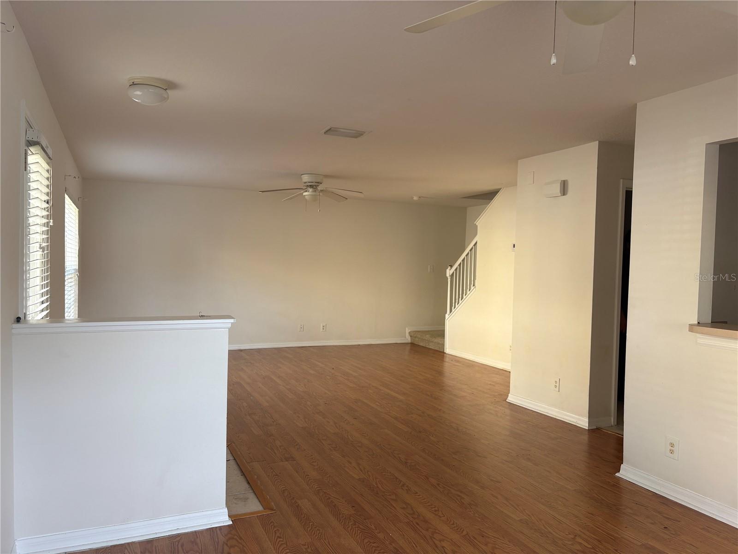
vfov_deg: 53.1
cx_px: 369
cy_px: 277
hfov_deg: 67.3
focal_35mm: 26
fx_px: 554
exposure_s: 1/121
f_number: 1.6
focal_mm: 5.96
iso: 50
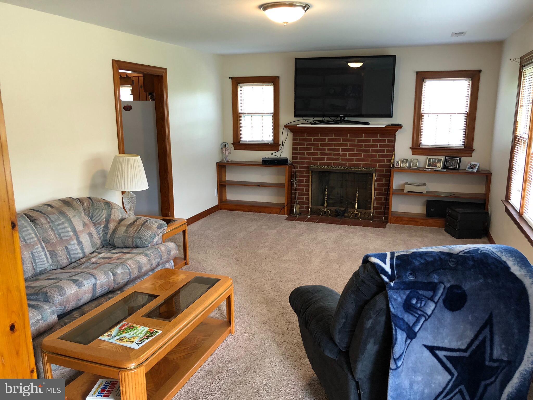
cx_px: 266
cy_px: 200
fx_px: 431
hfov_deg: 63.4
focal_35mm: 28
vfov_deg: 49.7
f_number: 1.8
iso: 40
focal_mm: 4
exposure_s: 1/17
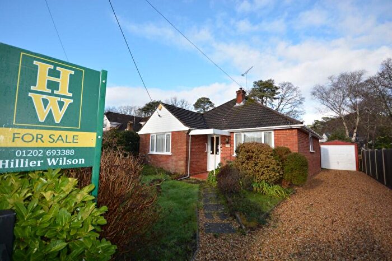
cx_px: 196
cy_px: 130
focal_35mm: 15
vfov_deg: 77.3
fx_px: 163
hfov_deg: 100.4
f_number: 5.6
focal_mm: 10
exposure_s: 1/200
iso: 100
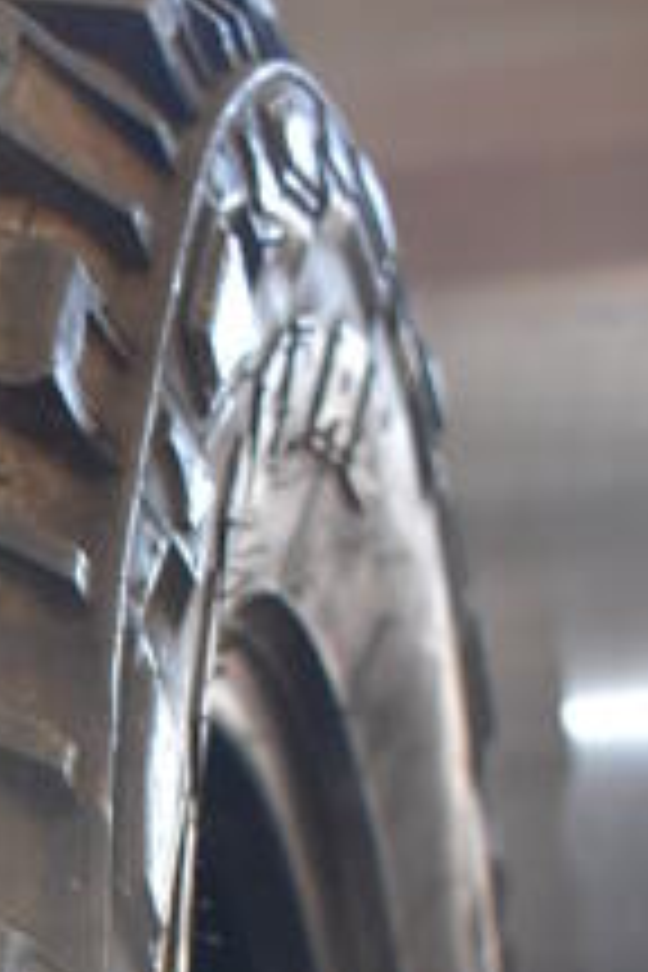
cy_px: 1726
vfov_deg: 14.3
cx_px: -572
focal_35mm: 127
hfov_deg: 10.1
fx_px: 3429
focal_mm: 20
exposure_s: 1/125
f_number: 3.8
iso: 1100
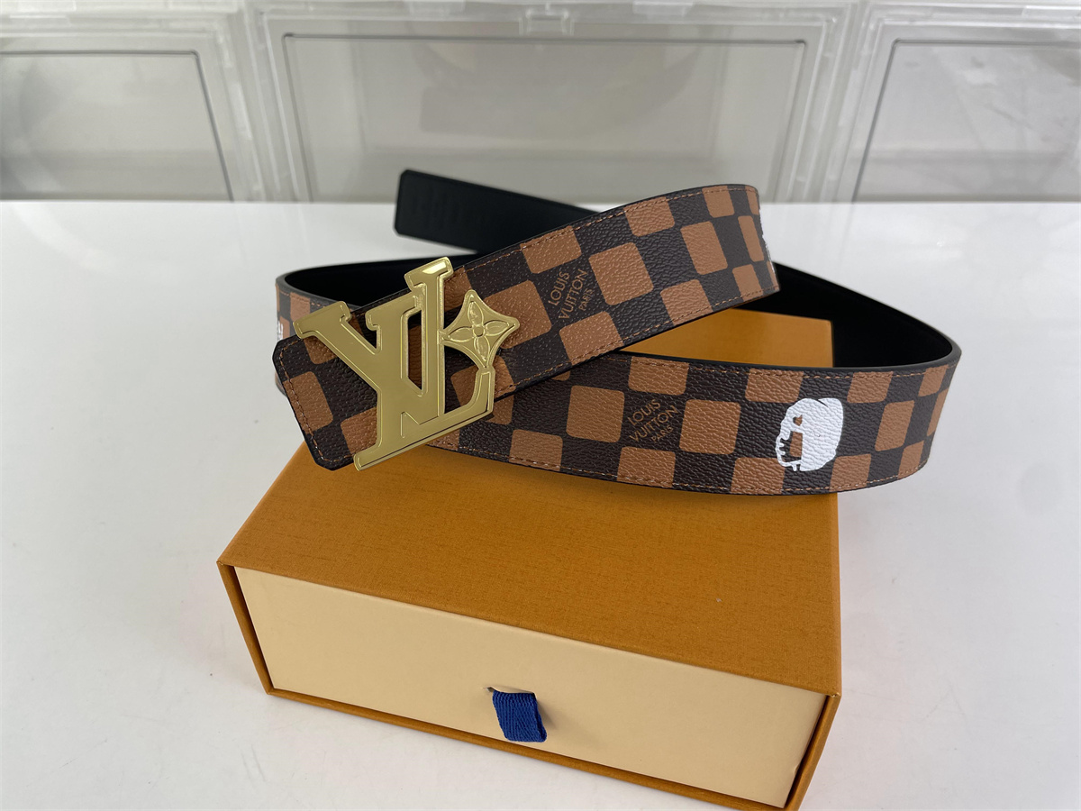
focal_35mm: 26
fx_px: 812
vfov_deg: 53.1
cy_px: 406
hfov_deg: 67.3
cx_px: 540
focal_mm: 4.2
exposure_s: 1/147
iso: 32
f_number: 1.6
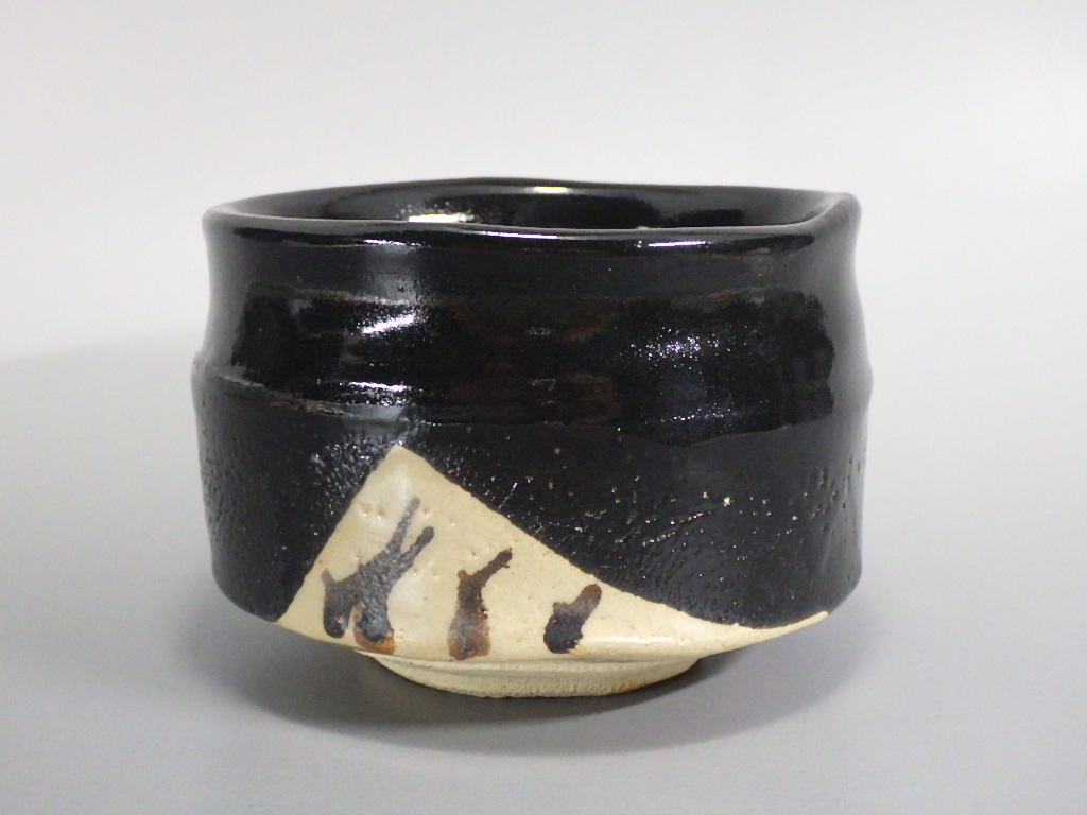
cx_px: 544
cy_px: 408
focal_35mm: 62
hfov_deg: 31.2
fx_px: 1947
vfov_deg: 23.7
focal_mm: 11.1
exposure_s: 1/25
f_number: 4.6
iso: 400
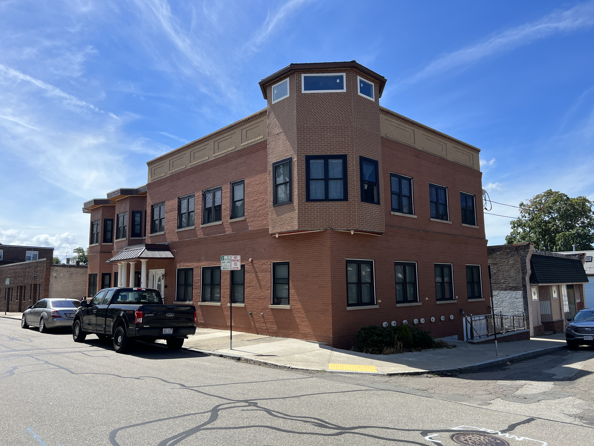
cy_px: 223
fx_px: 446
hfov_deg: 67.3
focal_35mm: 26
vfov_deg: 53.1
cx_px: 297
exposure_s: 1/3968
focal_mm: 5.7
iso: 50
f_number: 1.5
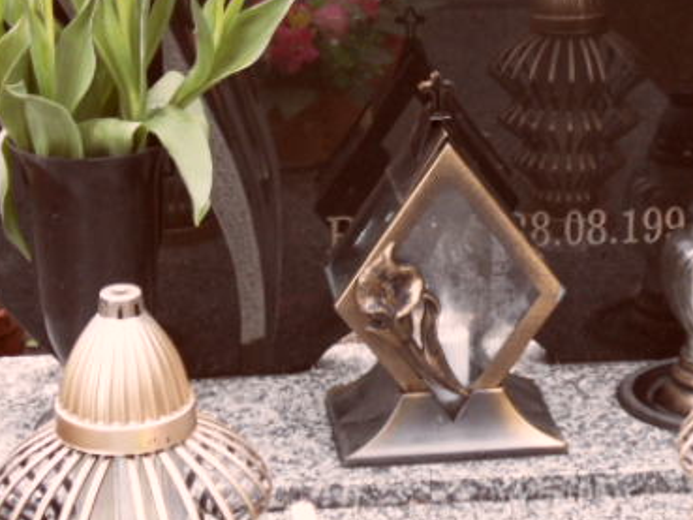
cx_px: 439
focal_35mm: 111
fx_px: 2223
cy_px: 124
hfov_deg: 17.7
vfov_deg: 13.3
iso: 100
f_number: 3.6
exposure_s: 1/45
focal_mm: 6.5
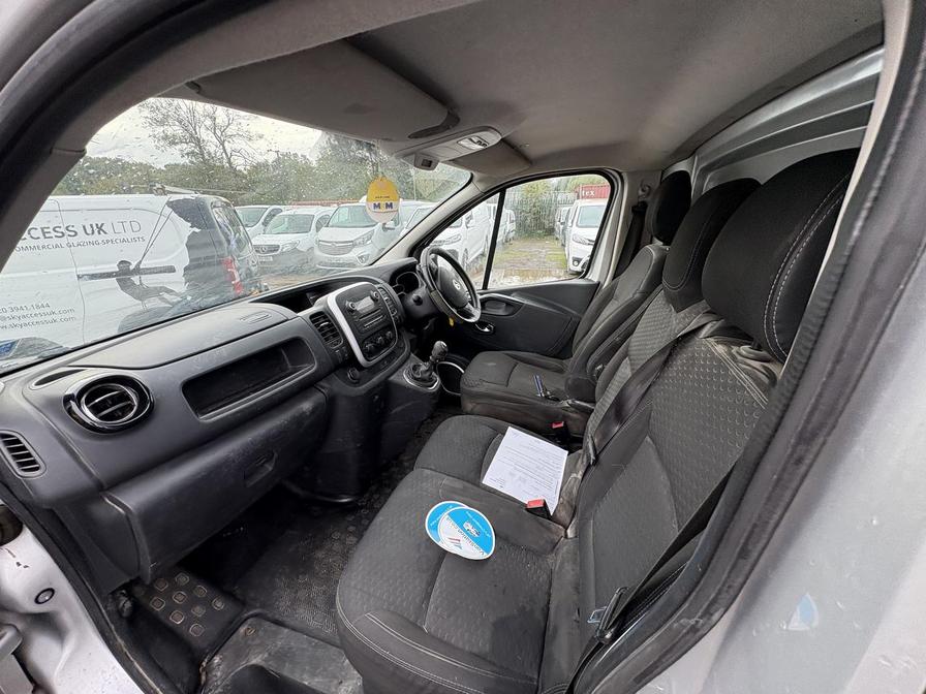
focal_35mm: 14
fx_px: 375
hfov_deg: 102.1
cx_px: 463
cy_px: 347
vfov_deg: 85.7
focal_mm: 2.22
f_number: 2.2
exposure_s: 1/136
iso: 100
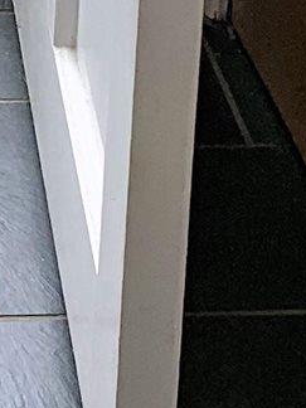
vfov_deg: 9.0
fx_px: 2180
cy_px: -756
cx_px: -433
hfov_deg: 7.5
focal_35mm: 185
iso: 25
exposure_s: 1/197
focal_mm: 4.25
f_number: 1.8
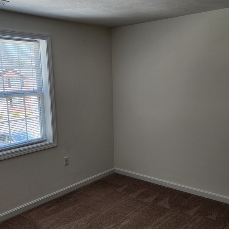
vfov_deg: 44.9
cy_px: 122
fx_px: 277
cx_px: 116
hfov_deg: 44.9
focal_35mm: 37
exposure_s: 1/180
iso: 100
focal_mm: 6.4
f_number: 1.8
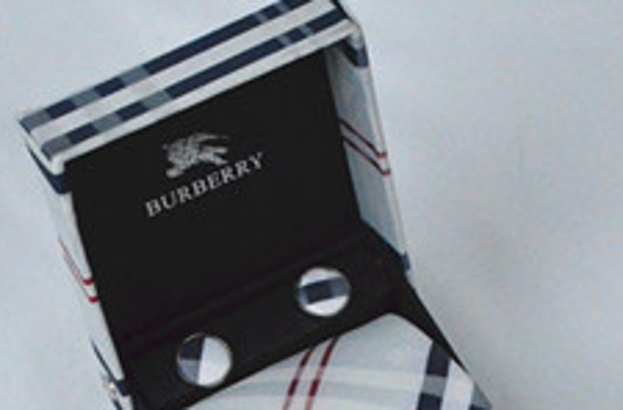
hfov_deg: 13.7
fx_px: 2587
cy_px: 432
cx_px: 321
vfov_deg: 9.0
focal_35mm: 150
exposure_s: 1/800
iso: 6400
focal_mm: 45
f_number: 14
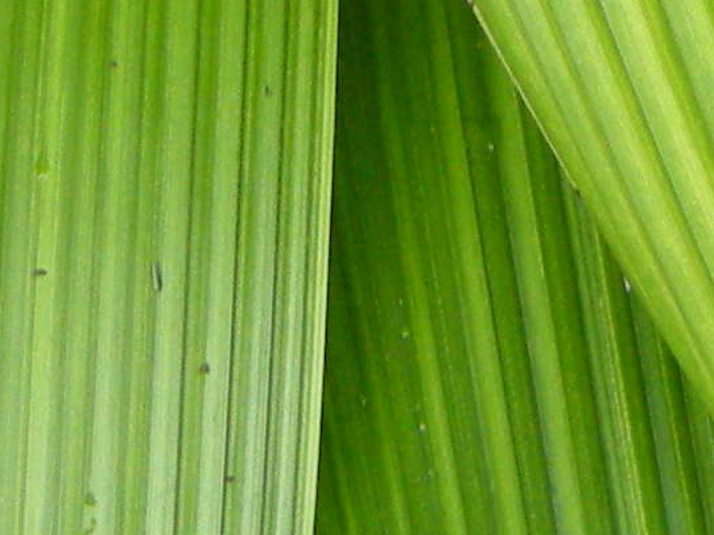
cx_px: 831
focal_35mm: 259
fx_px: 5339
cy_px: -923
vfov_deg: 5.5
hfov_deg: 7.6
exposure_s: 1/52
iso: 150
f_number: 2.7
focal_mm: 7.5
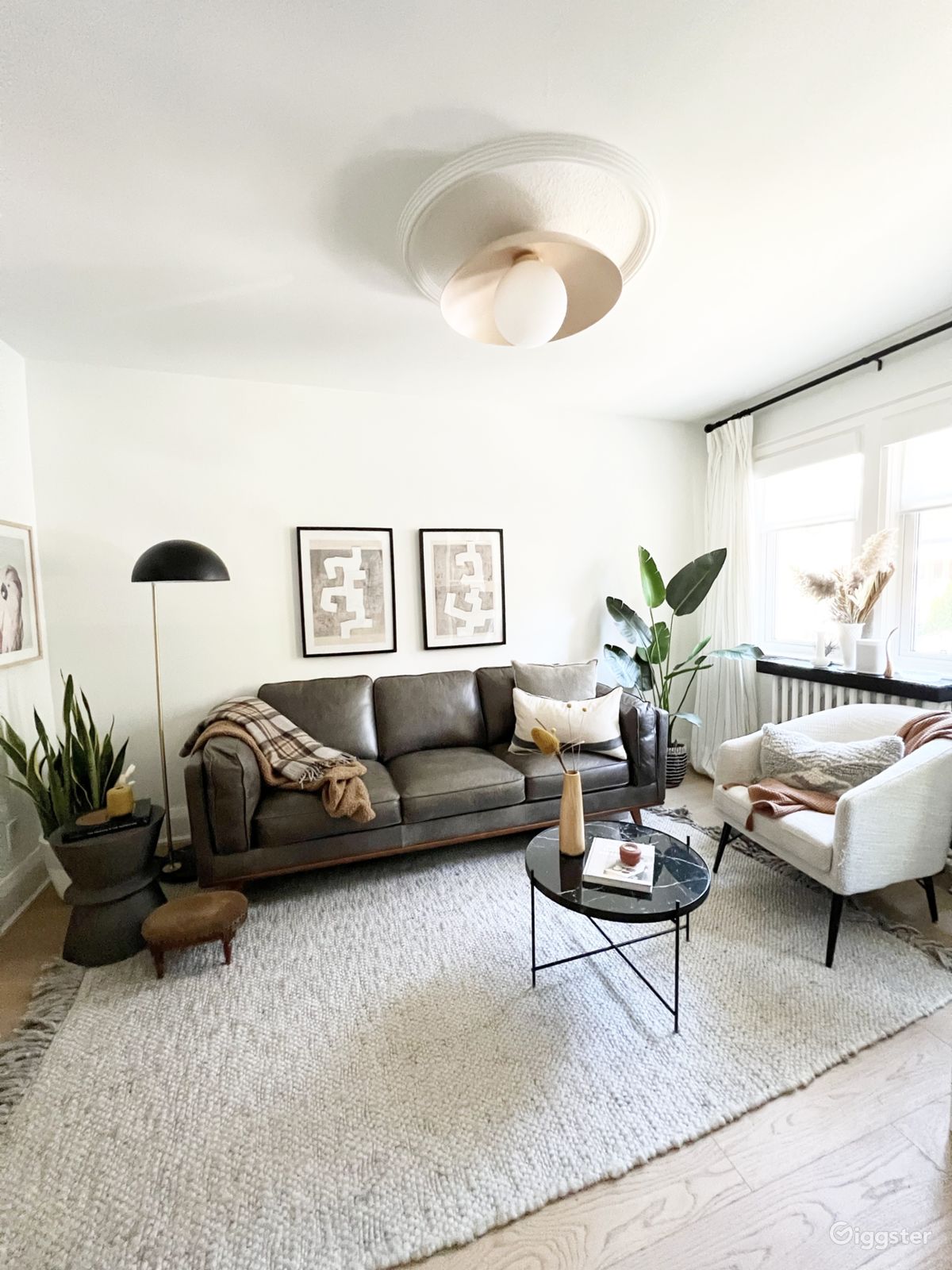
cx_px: 476
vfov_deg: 106.2
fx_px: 477
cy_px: 635
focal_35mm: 13
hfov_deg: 89.9
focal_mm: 1.57
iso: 500
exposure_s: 1/60
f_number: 1.8
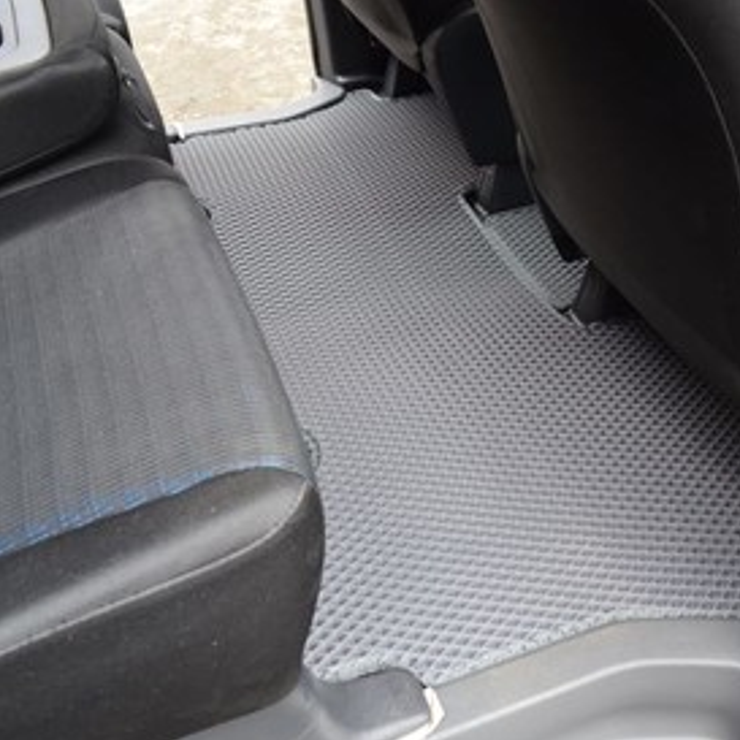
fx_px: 1040
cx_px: 564
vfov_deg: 39.2
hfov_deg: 38.1
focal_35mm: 43
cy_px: 371
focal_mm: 22
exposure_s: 1/15
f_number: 8
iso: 800
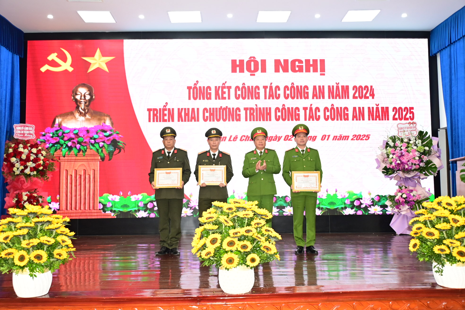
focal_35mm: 36
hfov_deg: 53.1
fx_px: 465
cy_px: 155
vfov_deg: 36.9
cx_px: 232
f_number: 3.8
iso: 1250
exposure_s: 1/200
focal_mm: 24
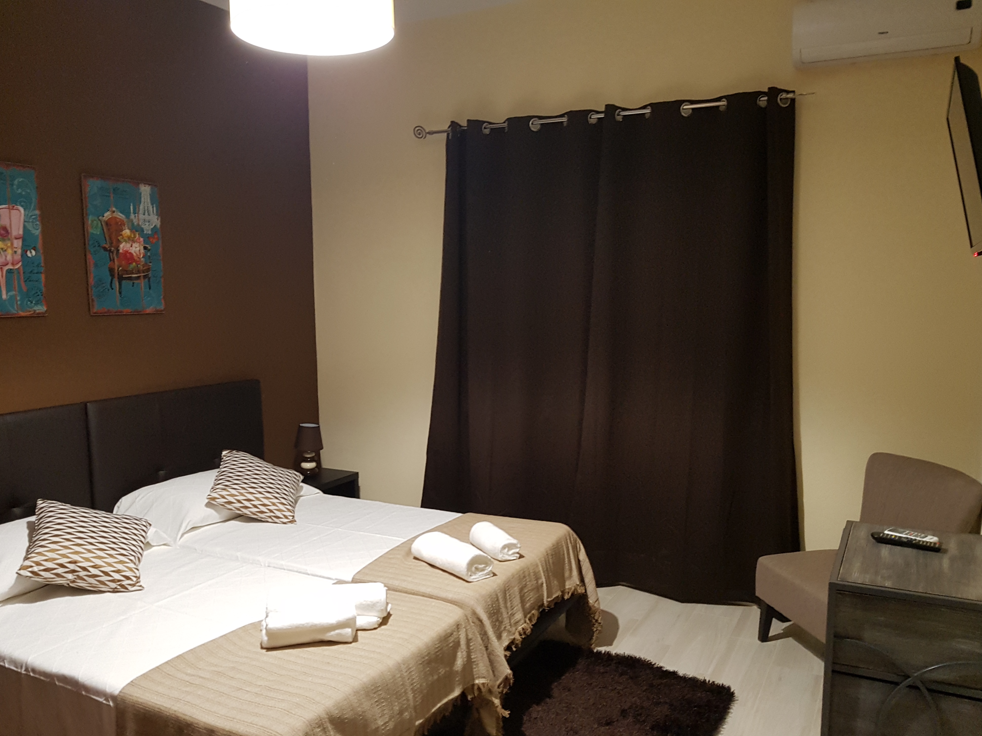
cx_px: 490
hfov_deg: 65.3
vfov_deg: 51.3
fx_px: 766
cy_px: 382
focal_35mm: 27
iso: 200
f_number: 1.7
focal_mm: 4.2
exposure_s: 1/13
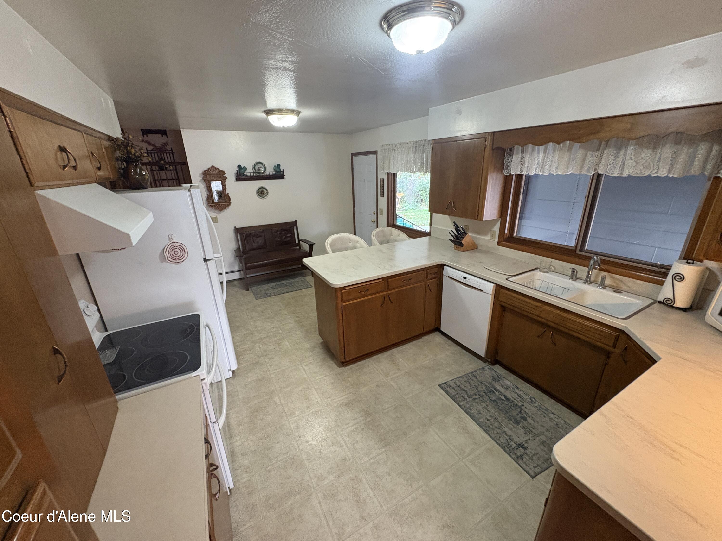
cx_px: 361
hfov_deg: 102.1
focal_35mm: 14
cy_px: 270
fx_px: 292
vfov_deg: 85.7
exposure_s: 1/60
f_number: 2.2
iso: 500
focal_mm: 2.22
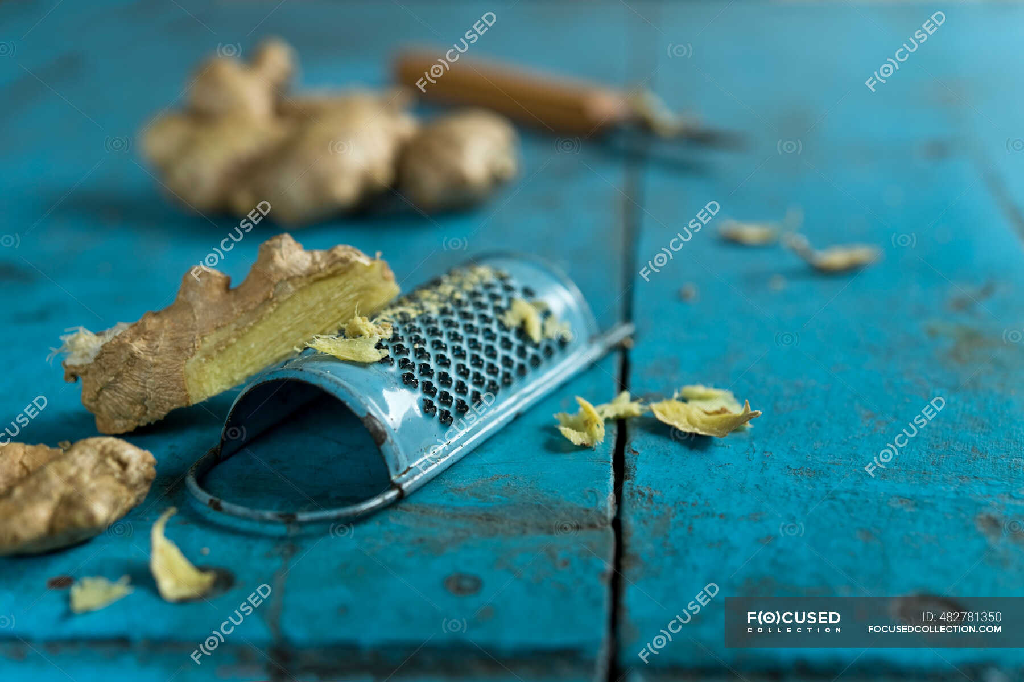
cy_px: 341
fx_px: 1706
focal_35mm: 60
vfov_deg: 22.6
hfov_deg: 33.4
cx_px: 512
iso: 100
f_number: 5.6
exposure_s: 1/40
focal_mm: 60
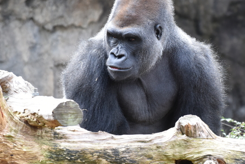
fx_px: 2846
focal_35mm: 418
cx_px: 157
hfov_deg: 4.9
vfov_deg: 3.3
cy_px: 74
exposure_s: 1/400
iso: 1250
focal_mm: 180
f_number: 5
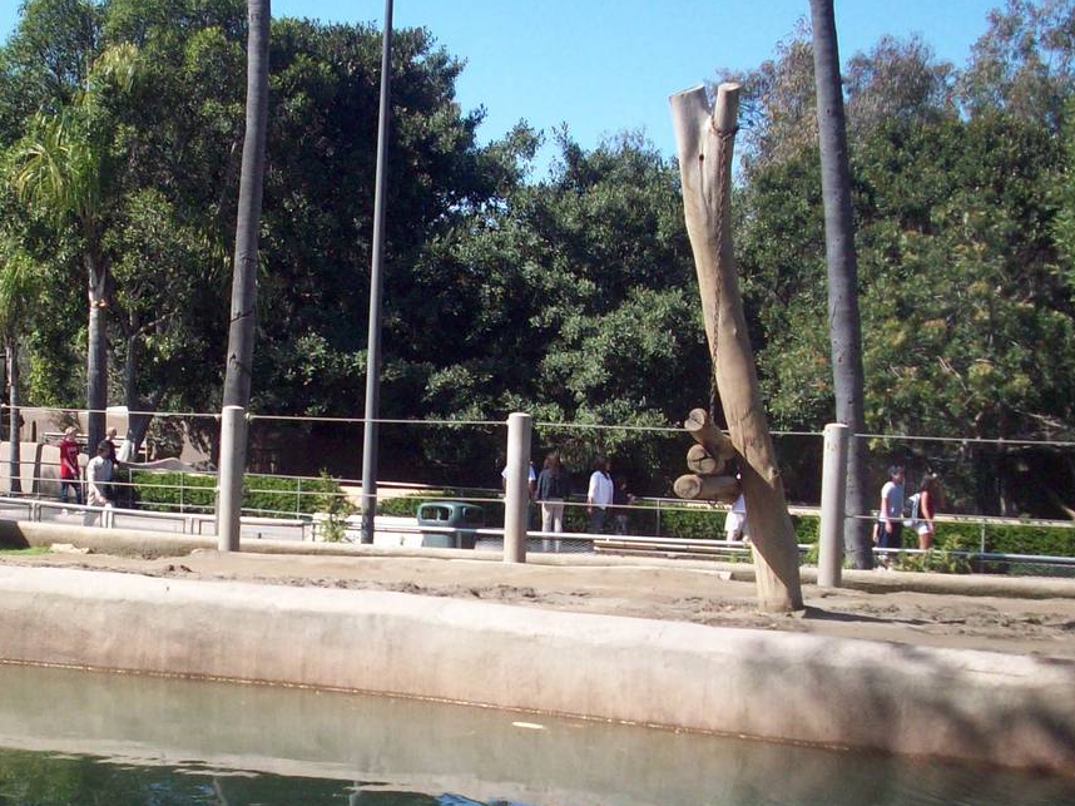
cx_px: 302
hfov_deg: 27.9
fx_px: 2142
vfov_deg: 21.2
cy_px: 548
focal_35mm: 69
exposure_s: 1/209
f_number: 5.6
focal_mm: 6.2
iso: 80
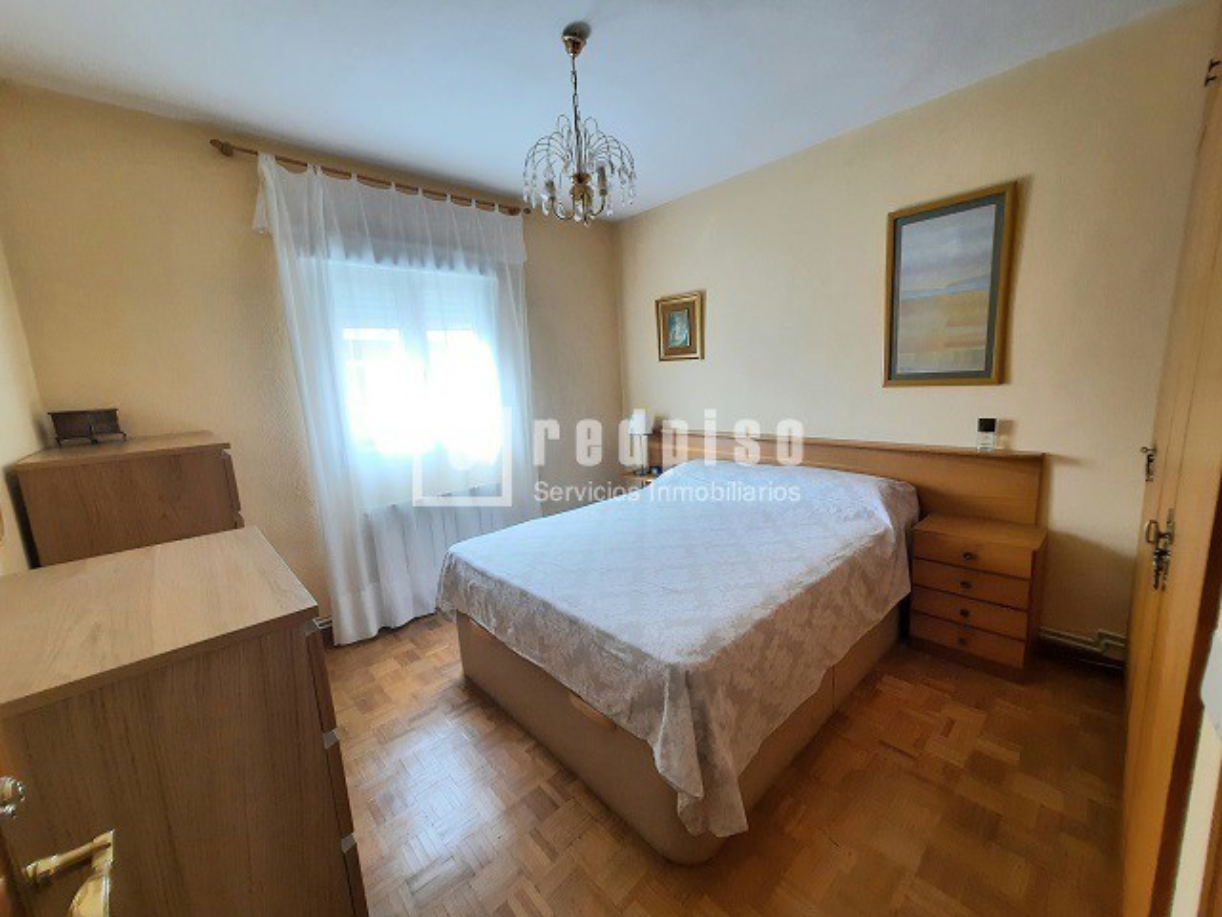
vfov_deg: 89.9
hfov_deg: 106.2
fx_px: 459
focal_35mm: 13
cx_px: 611
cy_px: 458
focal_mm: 1.74
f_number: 2.2
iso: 160
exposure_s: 1/50
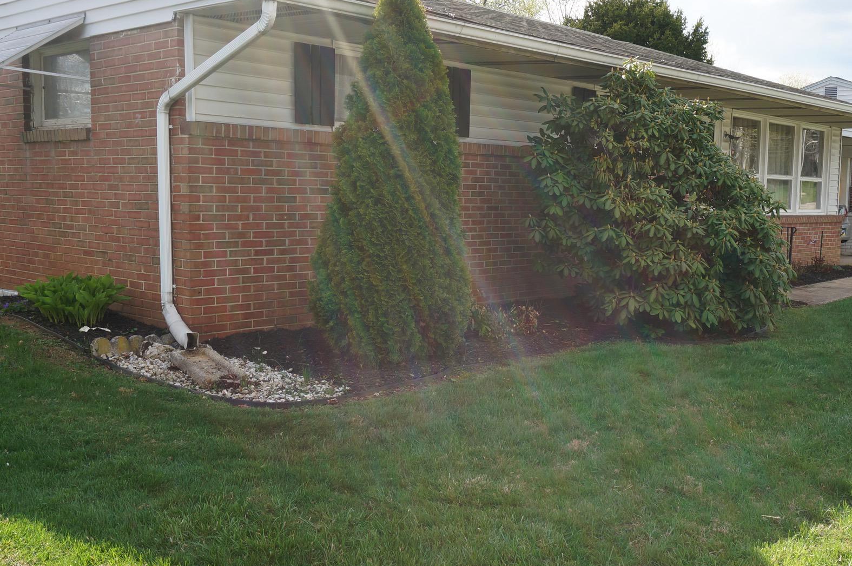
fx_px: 922
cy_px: 292
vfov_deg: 34.1
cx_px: 467
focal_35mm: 39
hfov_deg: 49.5
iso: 100
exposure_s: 1/80
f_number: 10
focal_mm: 20
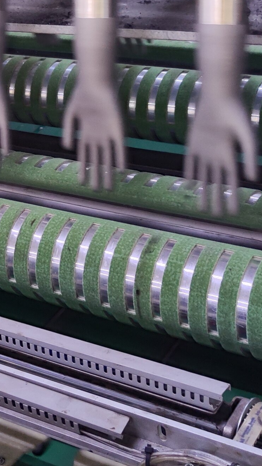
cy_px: 42
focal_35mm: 81
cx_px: -124
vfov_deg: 25.4
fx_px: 1000
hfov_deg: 14.0
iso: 117
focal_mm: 5.59
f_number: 1.88
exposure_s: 1/50
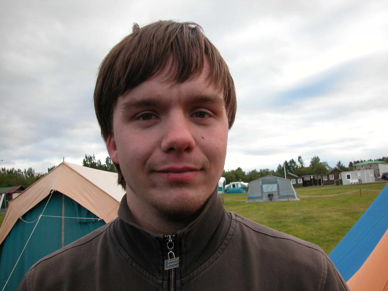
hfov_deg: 60.0
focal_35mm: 30
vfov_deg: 46.8
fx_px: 336
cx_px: 194
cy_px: 146
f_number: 4
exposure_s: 1/160
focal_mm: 7.7
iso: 100
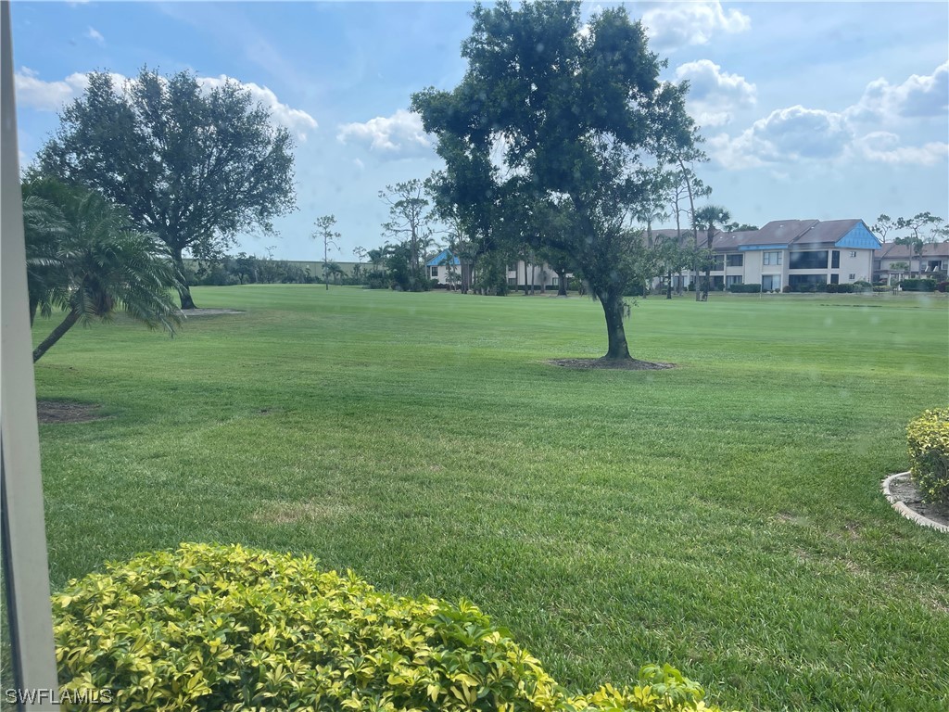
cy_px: 356
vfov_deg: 53.1
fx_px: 713
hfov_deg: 67.3
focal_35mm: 26
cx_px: 474
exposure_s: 1/2165
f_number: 1.6
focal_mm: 5.1
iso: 32
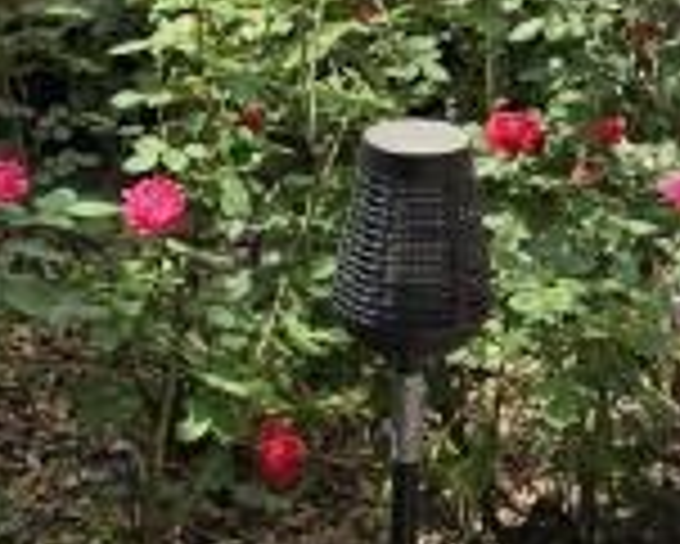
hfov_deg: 12.7
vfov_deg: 10.0
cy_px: -121
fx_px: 3061
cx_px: 333
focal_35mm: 152
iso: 12
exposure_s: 1/515
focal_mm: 6.3
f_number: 1.7
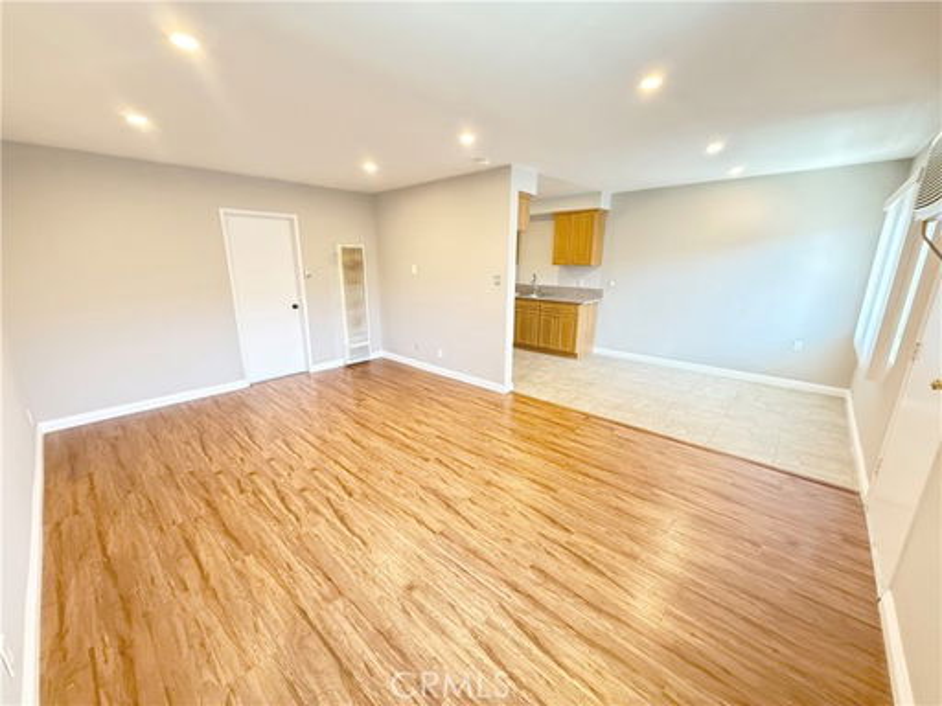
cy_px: 353
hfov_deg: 102.1
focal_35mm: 14
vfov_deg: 85.7
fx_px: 381
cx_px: 471
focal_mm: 2.22
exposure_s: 1/60
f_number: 2.2
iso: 1000
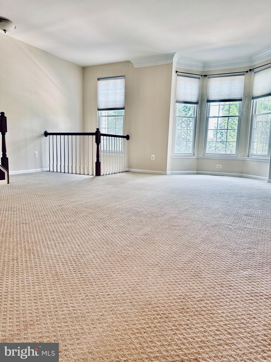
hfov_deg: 56.8
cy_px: 181
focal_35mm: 24
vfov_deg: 71.6
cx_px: 136
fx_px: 251
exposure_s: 1/120
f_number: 1.78
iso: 160
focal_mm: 6.86
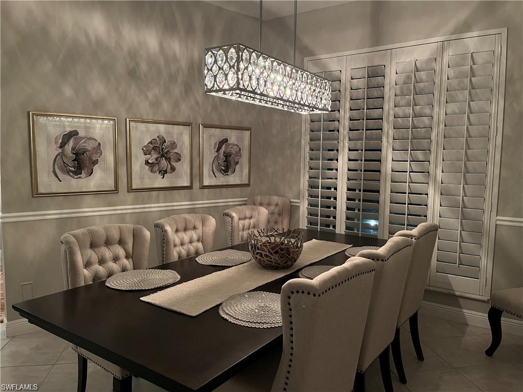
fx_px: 393
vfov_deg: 53.1
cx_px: 262
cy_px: 196
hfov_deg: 67.3
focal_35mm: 26
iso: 640
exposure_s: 1/30
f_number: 1.6
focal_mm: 5.1
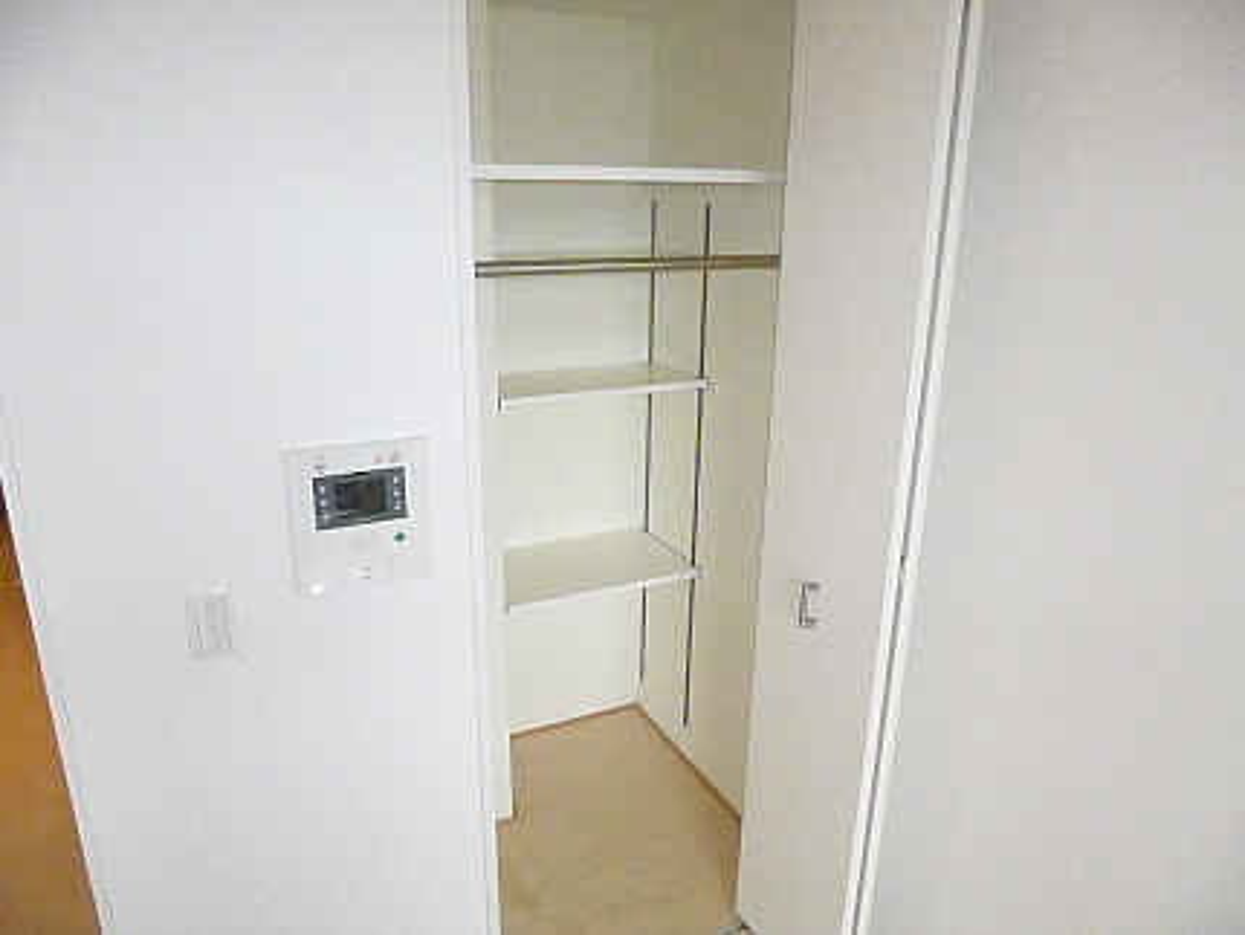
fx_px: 864
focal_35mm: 24
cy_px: 468
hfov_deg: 71.6
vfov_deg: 56.9
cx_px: 622
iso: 1600
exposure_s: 1/1300
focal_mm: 4.3
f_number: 2.5
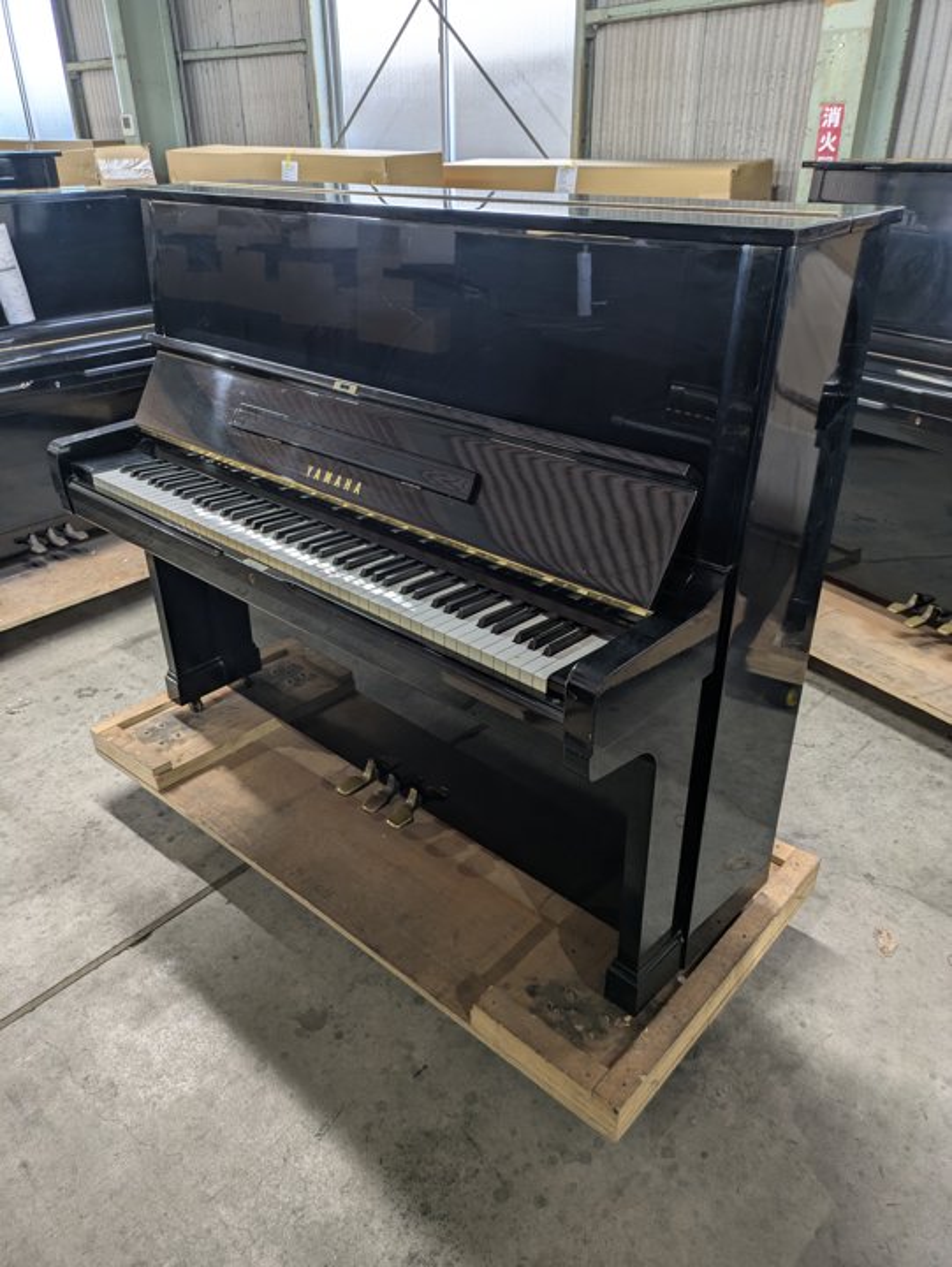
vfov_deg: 69.4
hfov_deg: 54.9
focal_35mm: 25
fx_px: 916
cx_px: 476
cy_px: 634
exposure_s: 1/40
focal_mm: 5.43
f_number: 1.89
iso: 57
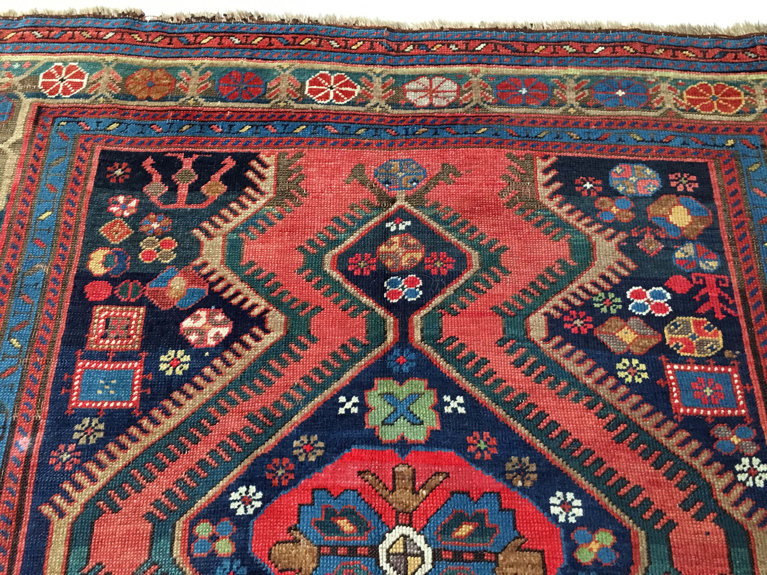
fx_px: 643
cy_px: 288
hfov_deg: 61.7
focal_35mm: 29
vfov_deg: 48.2
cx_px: 384
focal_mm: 4.15
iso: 250
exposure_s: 1/25
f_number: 2.2
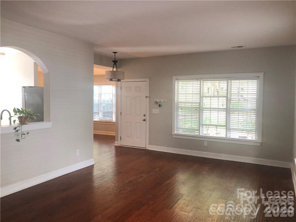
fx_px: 239
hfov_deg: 63.4
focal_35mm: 28
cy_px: 111
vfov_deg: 49.7
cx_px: 148
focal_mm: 3.99
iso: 40
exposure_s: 1/30
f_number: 1.8
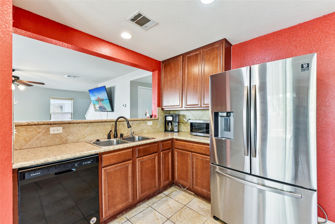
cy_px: 112
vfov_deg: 73.7
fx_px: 149
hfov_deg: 96.7
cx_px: 168
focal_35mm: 16
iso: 400
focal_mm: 16
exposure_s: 1/6
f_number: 8
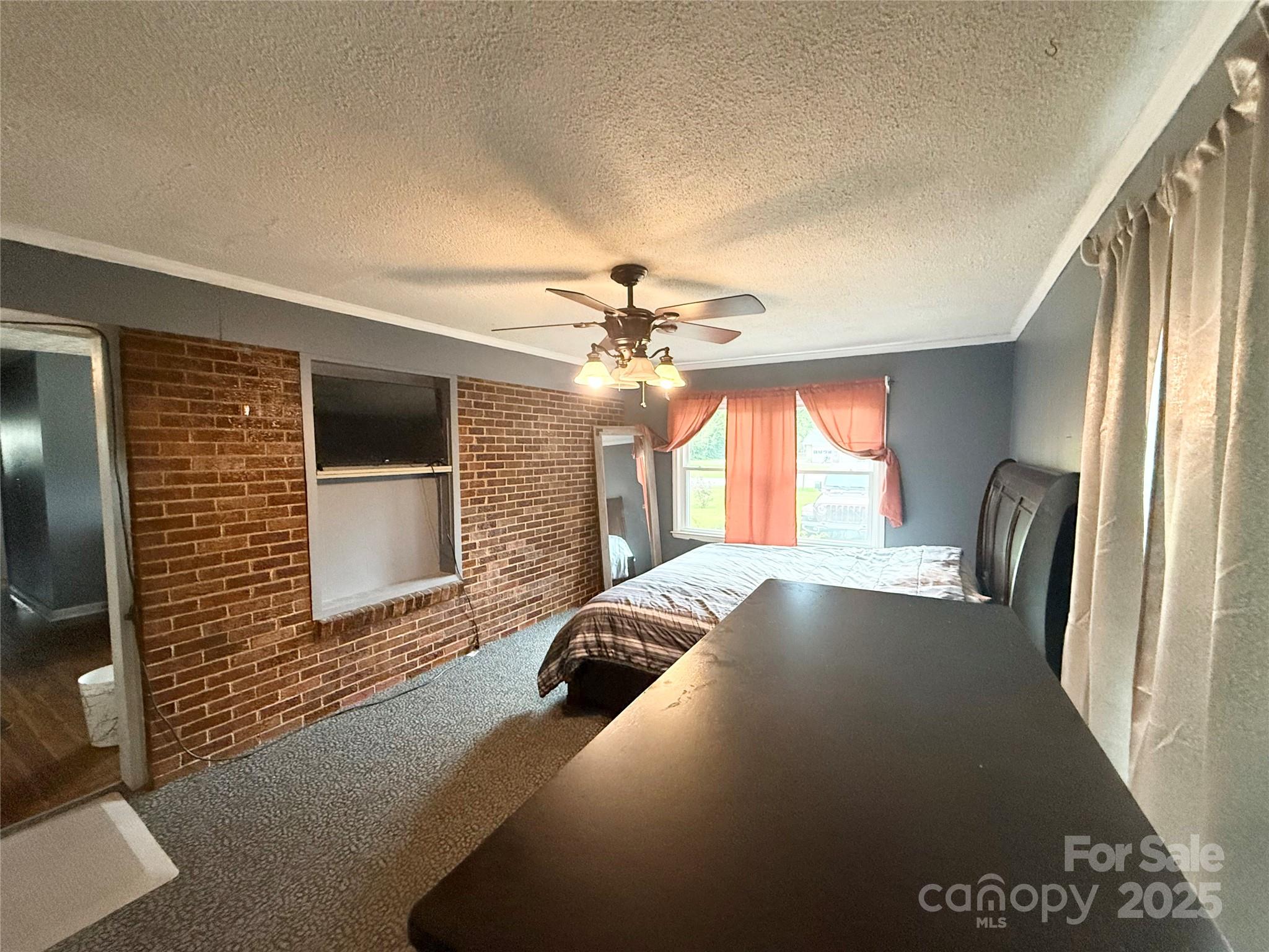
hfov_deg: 102.1
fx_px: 513
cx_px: 634
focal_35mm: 14
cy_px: 476
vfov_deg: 85.7
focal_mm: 2.22
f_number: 2.2
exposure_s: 1/120
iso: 640
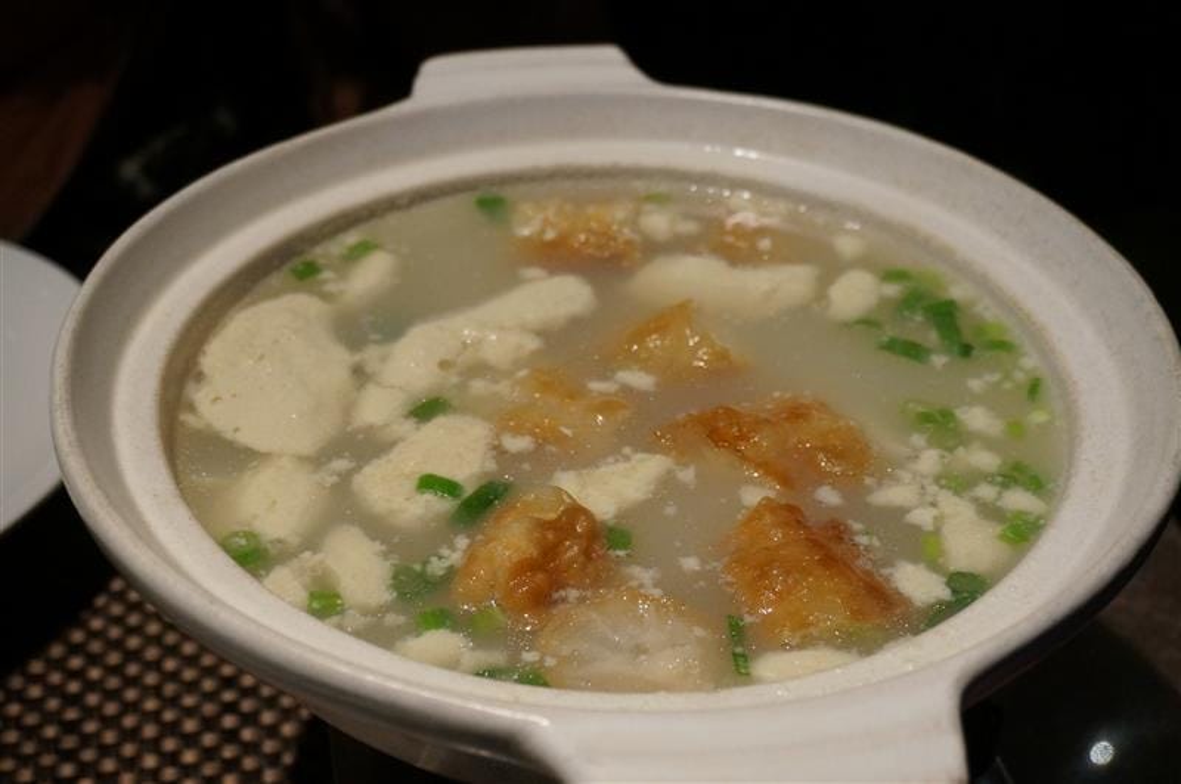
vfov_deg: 26.4
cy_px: 392
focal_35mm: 51
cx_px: 590
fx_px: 1671
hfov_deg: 38.9
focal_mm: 34
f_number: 5
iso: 2000
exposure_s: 1/60
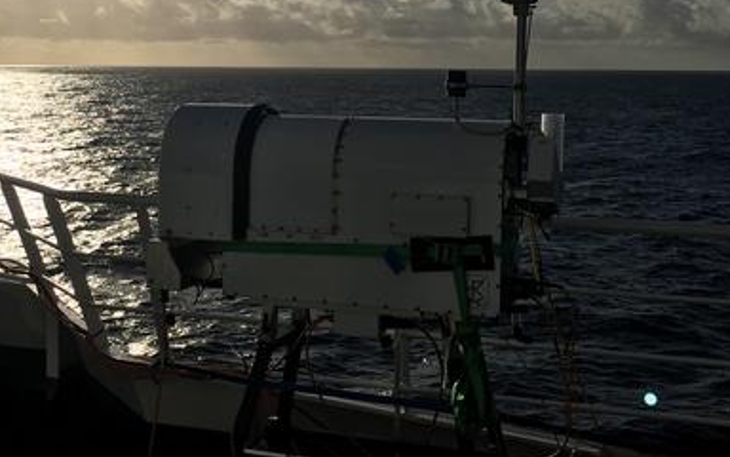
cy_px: 108
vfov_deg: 22.9
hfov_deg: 36.2
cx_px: 310
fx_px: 1114
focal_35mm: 56
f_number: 2.2
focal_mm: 4.15
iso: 25
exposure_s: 1/15385
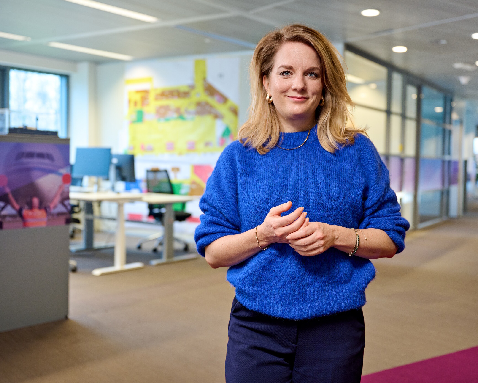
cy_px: 190
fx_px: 651
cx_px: 263
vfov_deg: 32.7
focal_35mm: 46
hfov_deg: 40.3
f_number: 2.8
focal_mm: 40
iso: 500
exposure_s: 1/60
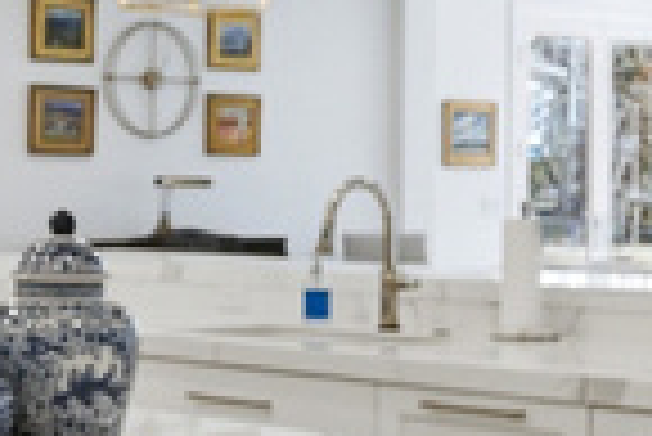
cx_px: 297
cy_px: 202
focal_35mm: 106
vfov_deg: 12.9
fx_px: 1922
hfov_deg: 19.3
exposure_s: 1/1600
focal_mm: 15
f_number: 5
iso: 320
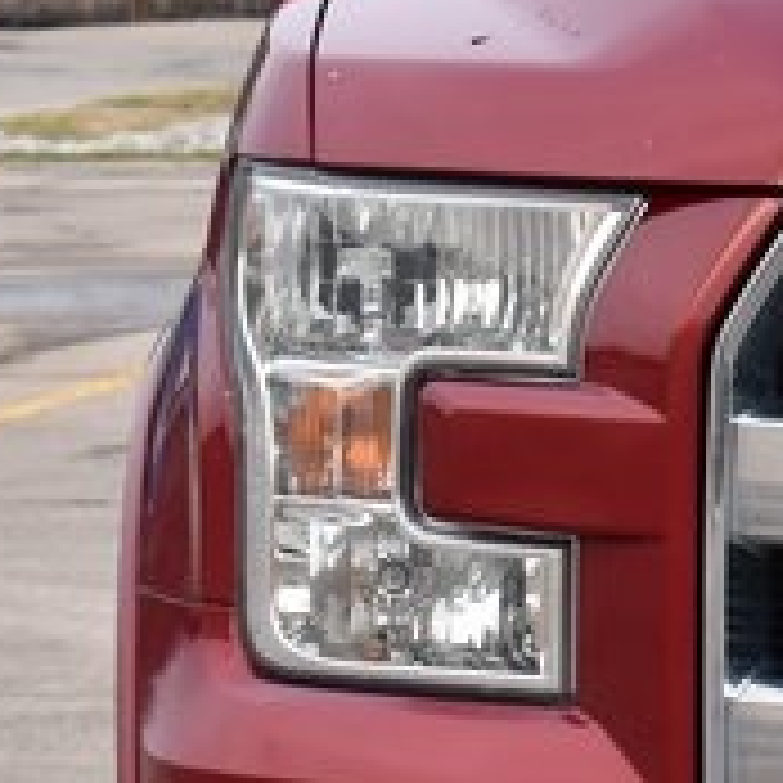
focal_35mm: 361
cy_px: 416
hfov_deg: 4.8
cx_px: 1660
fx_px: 9238
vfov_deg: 4.9
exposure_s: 1/125
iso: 400
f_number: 9
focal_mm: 48
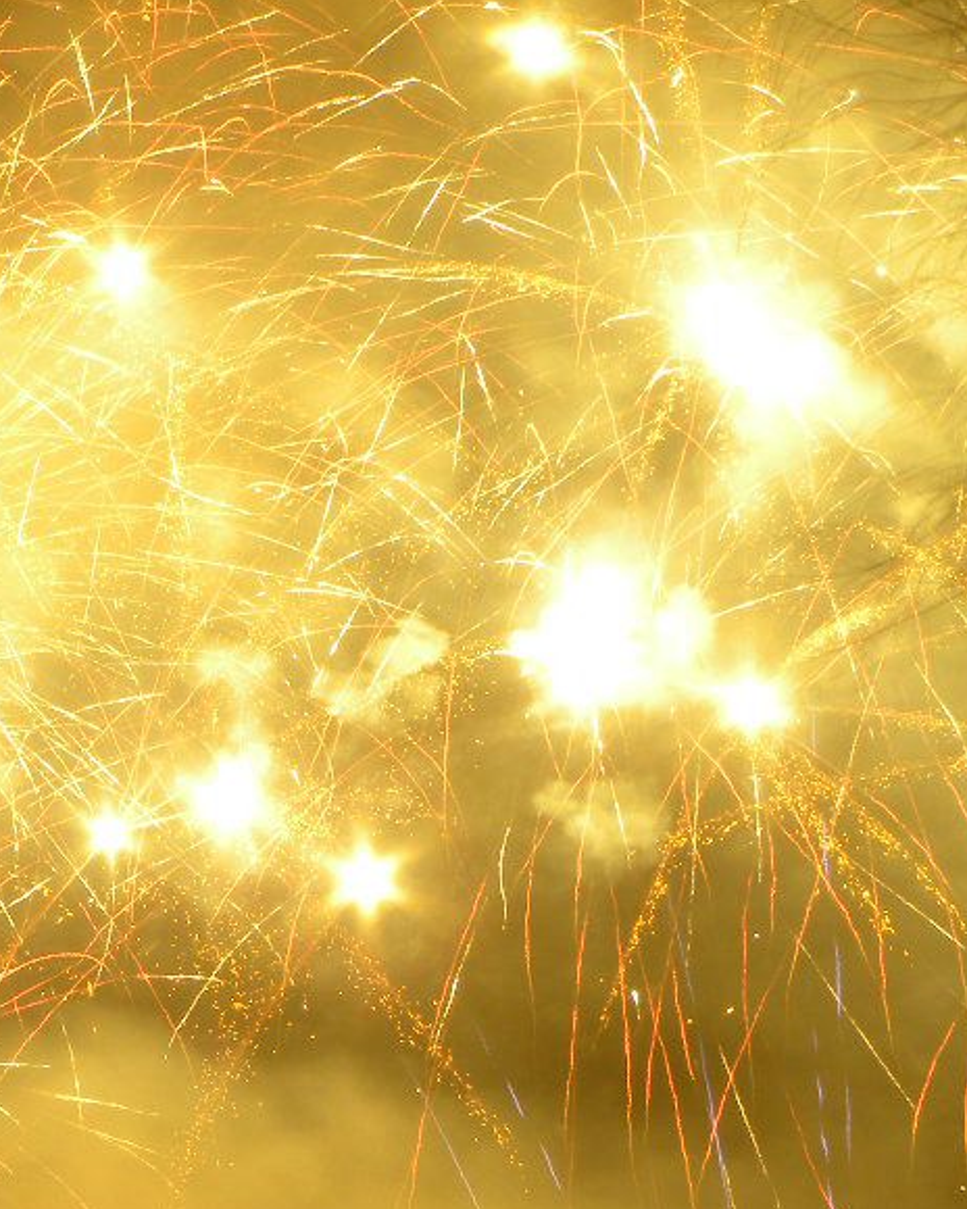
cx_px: -148
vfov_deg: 10.5
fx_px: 6547
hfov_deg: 8.4
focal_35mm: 183
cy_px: 886
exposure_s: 4
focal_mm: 15.1
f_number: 8
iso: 64
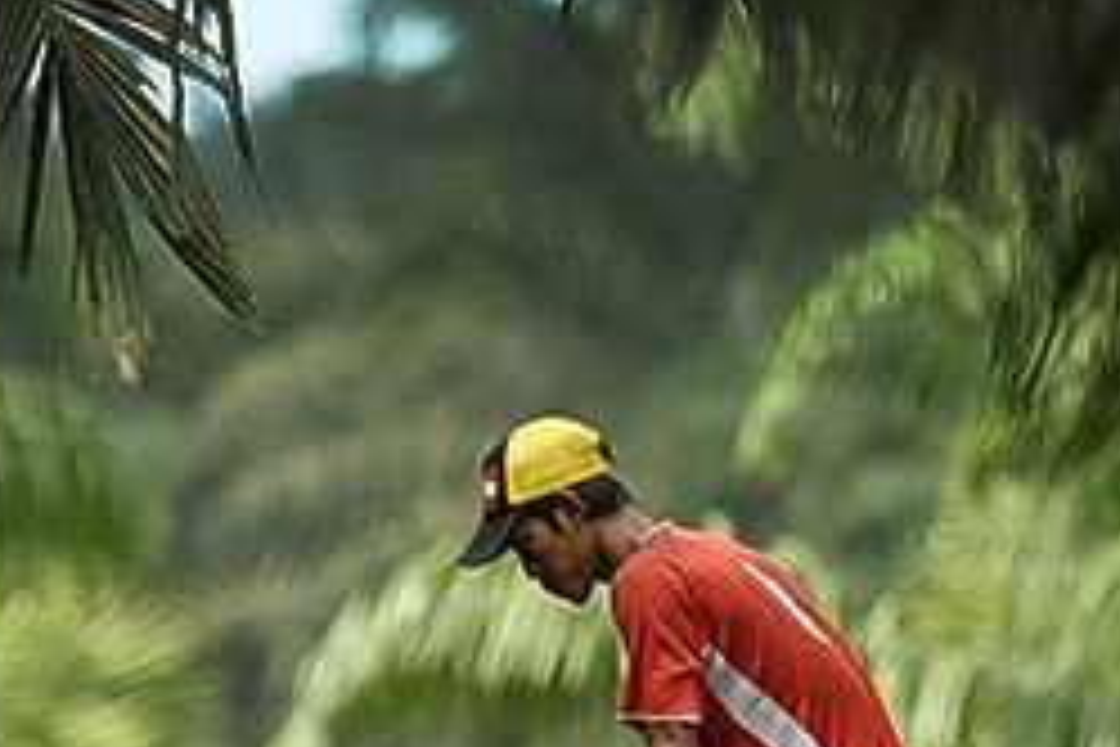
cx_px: 52
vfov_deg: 1.6
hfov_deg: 2.5
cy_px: 1037
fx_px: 26100
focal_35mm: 839
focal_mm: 200
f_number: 2.8
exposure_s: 1/1600
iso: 320
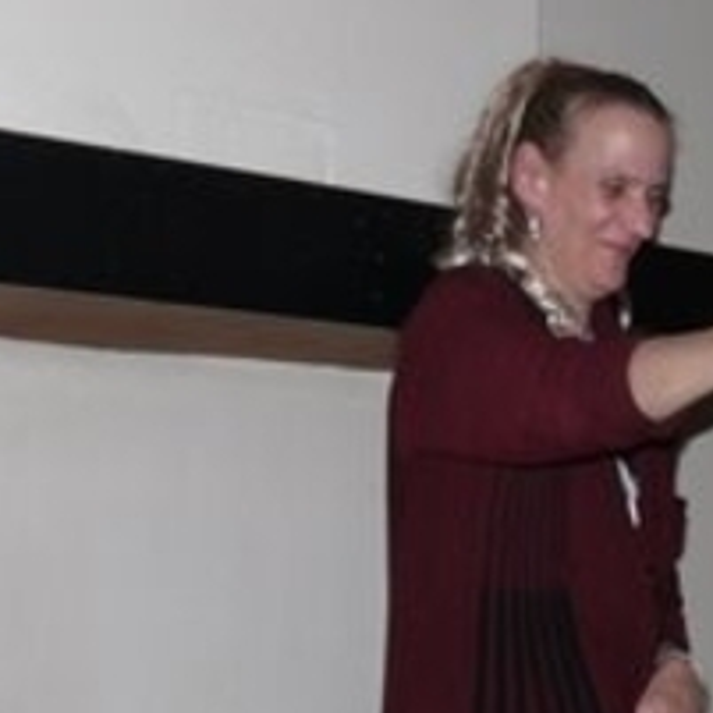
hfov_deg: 16.6
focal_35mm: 103
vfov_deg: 16.9
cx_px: 667
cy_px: 394
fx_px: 2400
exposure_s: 1/30
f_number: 2.8
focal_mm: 8.3
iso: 100
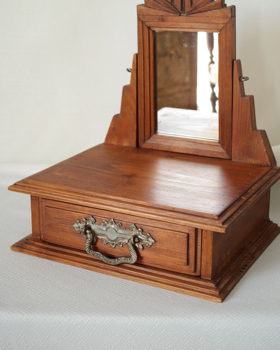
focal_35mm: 64
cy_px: 132
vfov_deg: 29.5
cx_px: 148
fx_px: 663
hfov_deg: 23.8
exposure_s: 1/30
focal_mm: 35
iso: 400
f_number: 6.3
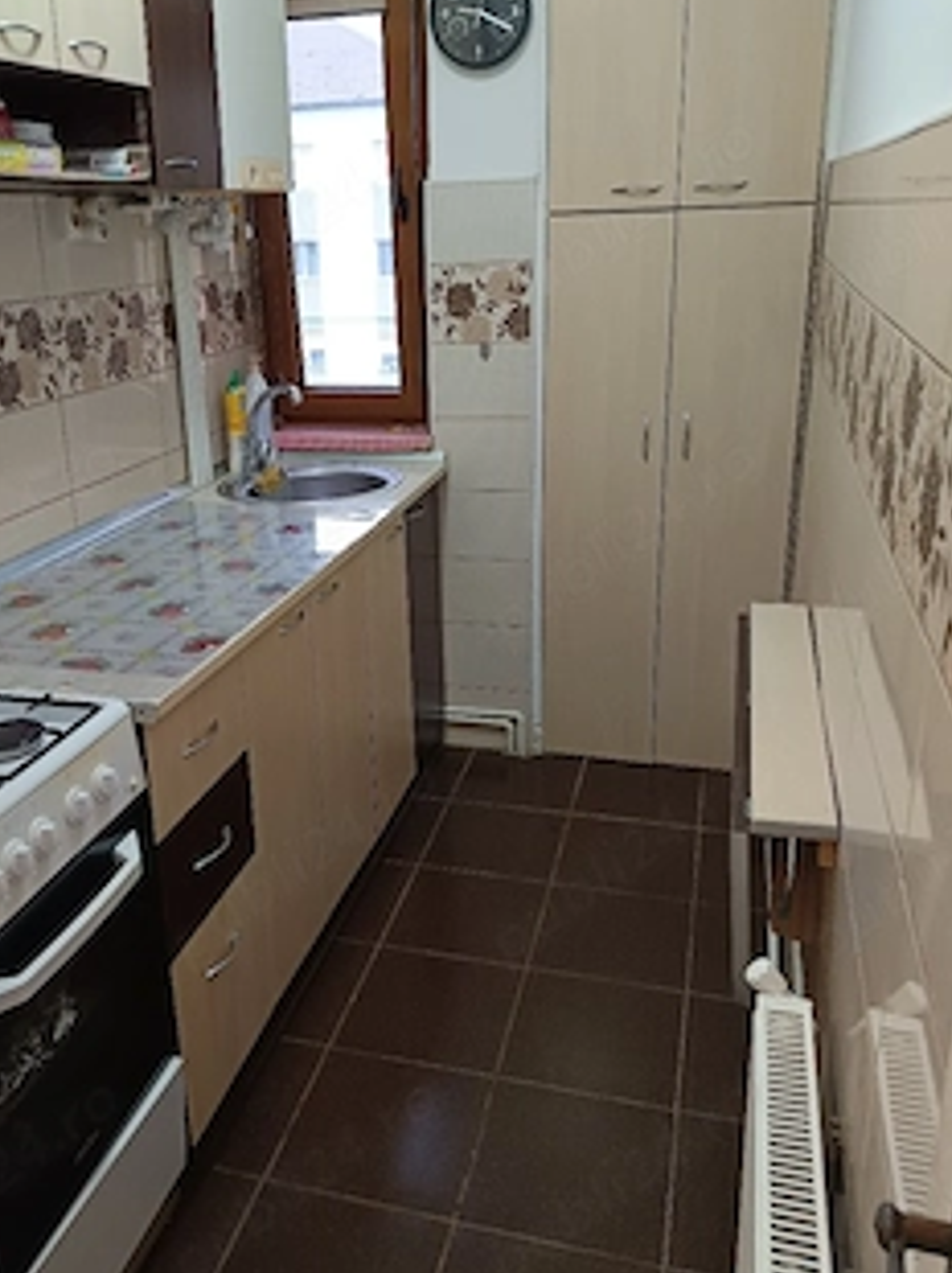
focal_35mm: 31
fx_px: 1138
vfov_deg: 58.3
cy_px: 591
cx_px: 386
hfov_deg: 45.2
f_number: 1.7
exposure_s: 1/50
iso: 1142
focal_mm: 5.31
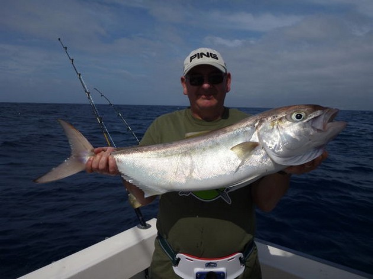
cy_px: 140
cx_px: 186
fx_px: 302
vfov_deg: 49.7
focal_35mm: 28
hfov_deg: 63.5
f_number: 10
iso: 100
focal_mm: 4.9
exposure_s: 1/400
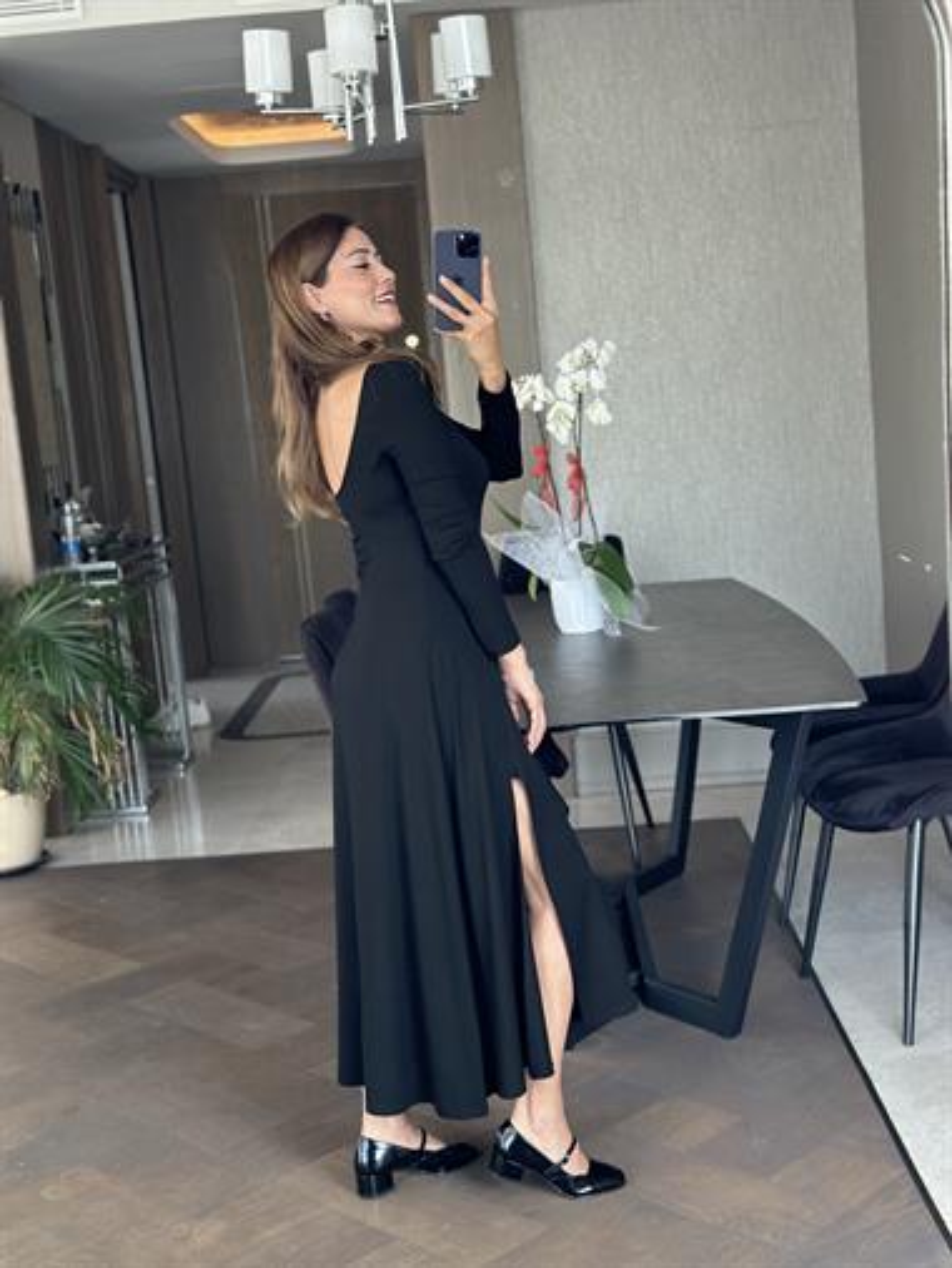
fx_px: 1759
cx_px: 476
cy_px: 634
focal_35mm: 48
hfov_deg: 30.3
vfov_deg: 39.6
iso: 125
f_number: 1.78
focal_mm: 6.86
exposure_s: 1/91
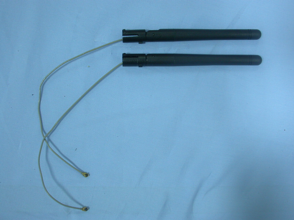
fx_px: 365
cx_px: 147
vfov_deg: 33.6
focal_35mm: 43
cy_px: 110
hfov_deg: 43.9
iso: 100
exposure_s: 1/6.4
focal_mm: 8.9
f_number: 2.7
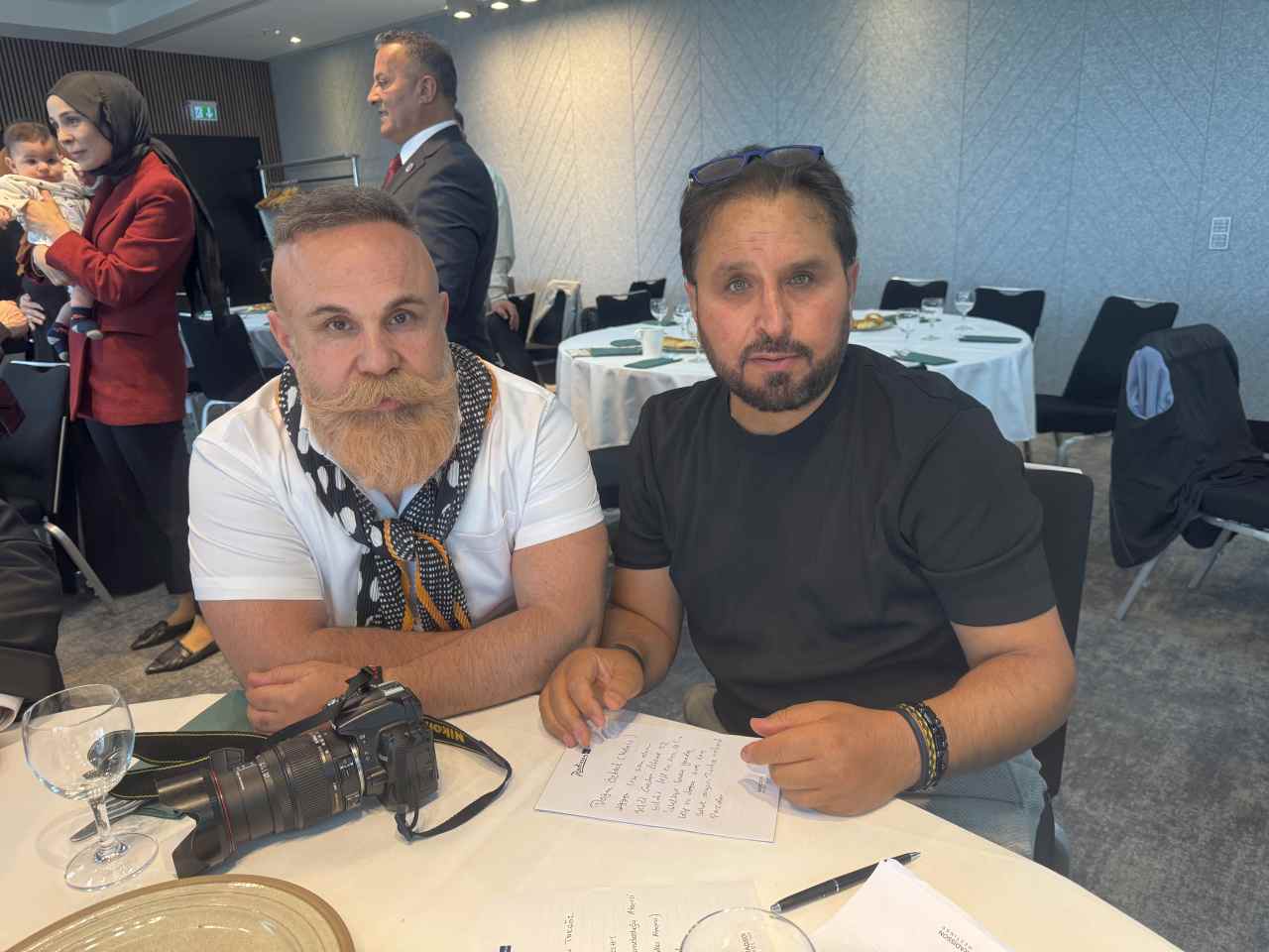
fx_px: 880
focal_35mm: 24
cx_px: 634
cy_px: 476
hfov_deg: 71.6
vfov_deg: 56.8
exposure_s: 1/50
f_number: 1.78
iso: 125
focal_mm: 6.76
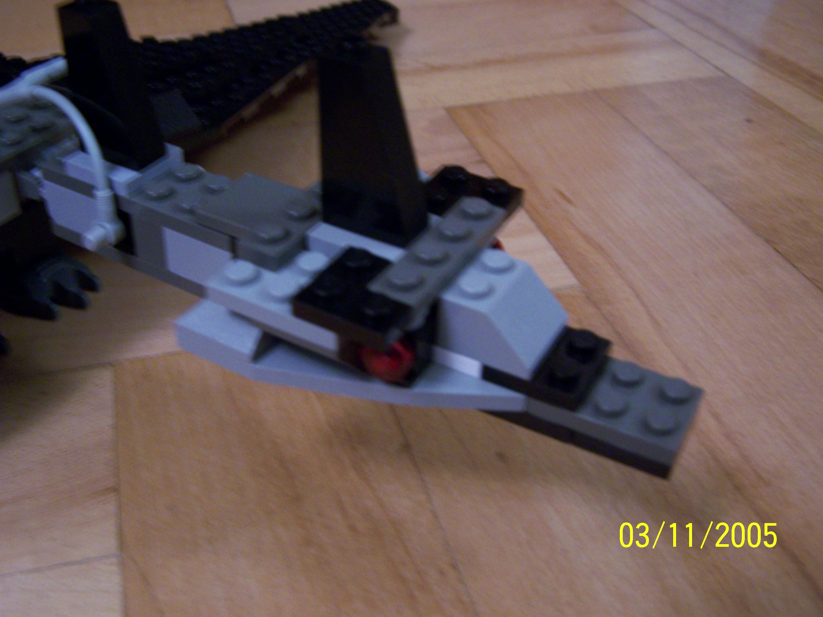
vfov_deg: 37.7
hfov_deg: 49.0
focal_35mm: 38
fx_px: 903
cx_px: 412
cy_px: 308
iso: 140
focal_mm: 6.3
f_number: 2.8
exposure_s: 1/8
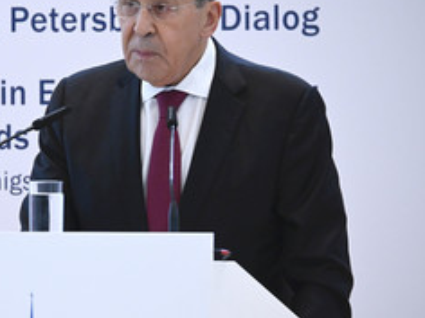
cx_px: 98
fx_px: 10387
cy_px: 171
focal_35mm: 846
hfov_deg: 2.3
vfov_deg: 1.8
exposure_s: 1/250
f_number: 6.3
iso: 5000
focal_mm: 460
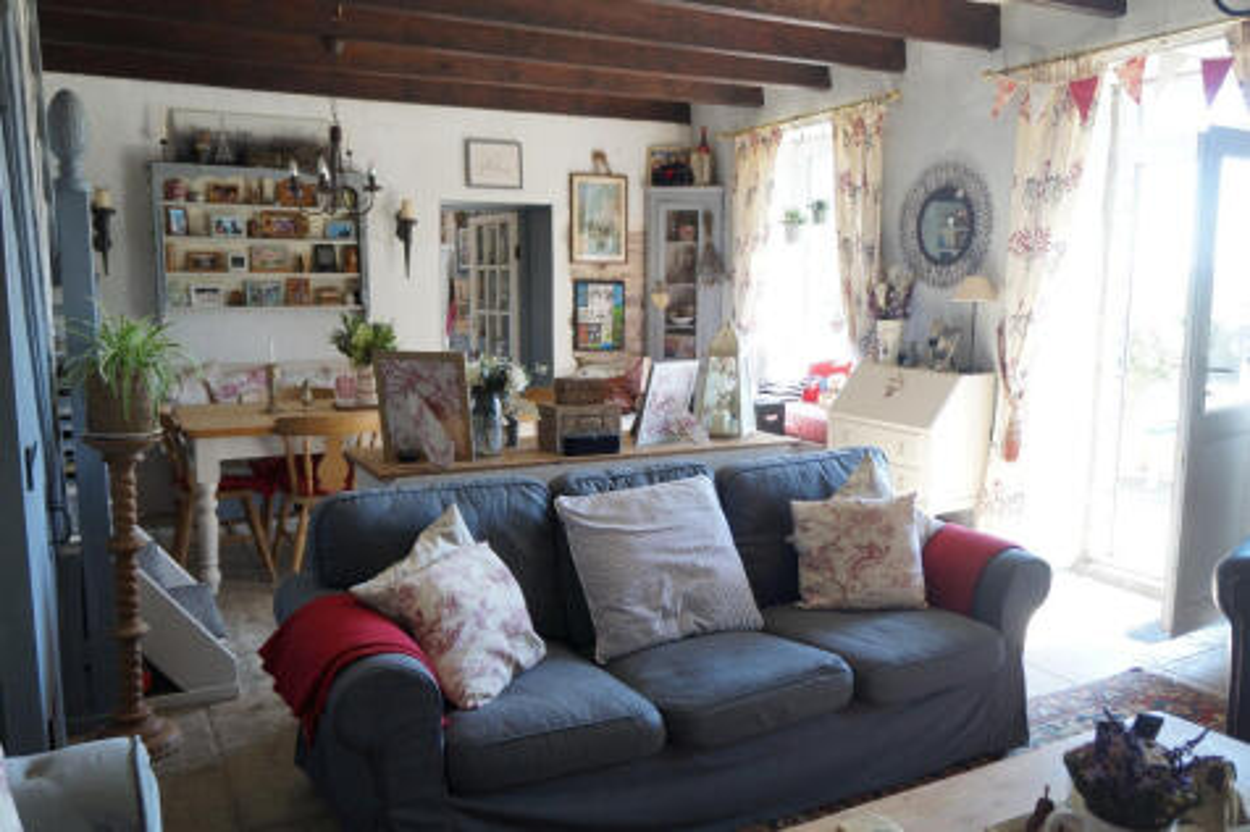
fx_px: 937
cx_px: 625
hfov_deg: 67.4
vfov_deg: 47.9
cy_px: 416
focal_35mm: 27
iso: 200
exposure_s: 1/40
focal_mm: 18
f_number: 3.5
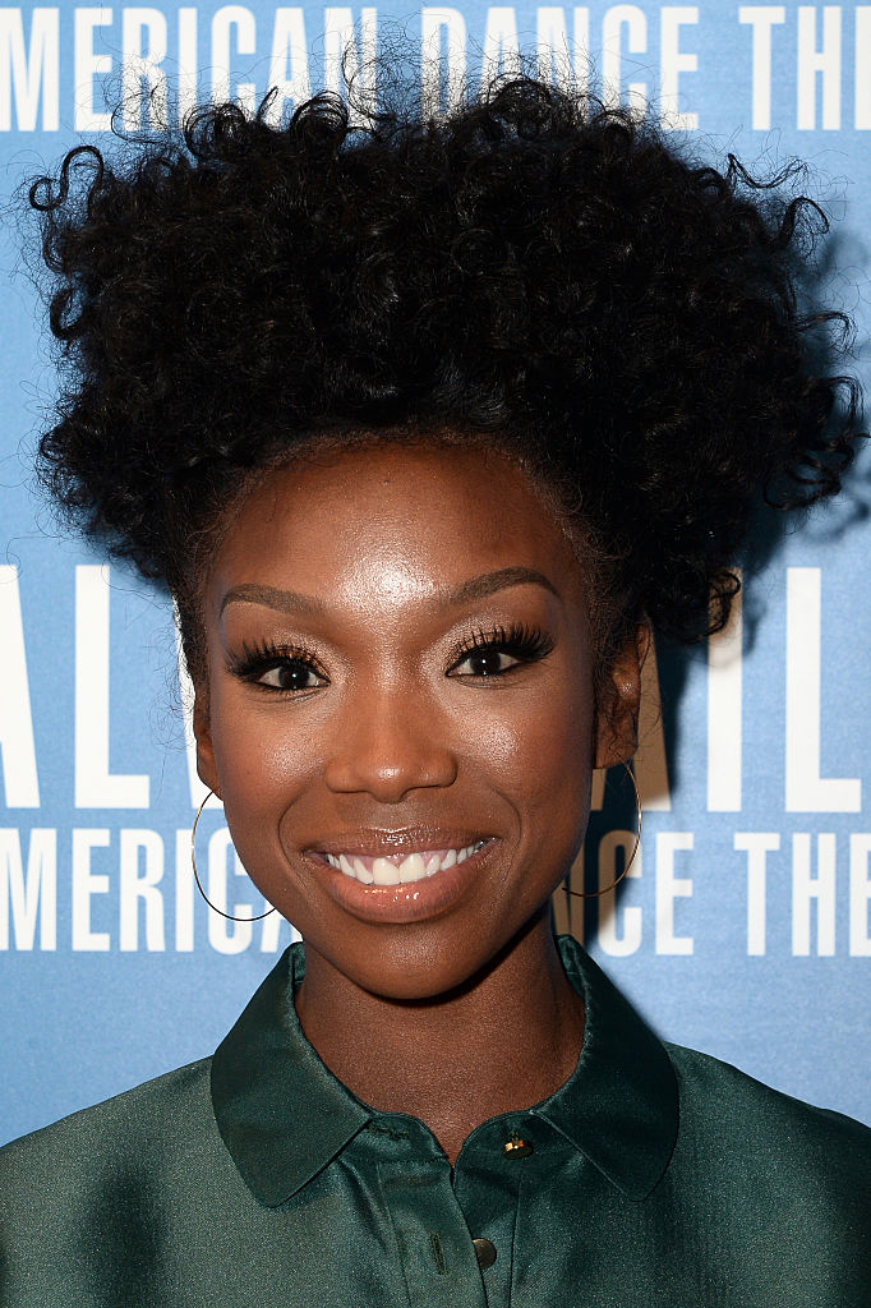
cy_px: 654
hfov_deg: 11.4
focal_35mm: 120
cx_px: 436
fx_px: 4358
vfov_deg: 17.1
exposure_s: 1/250
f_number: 10
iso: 1600
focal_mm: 120
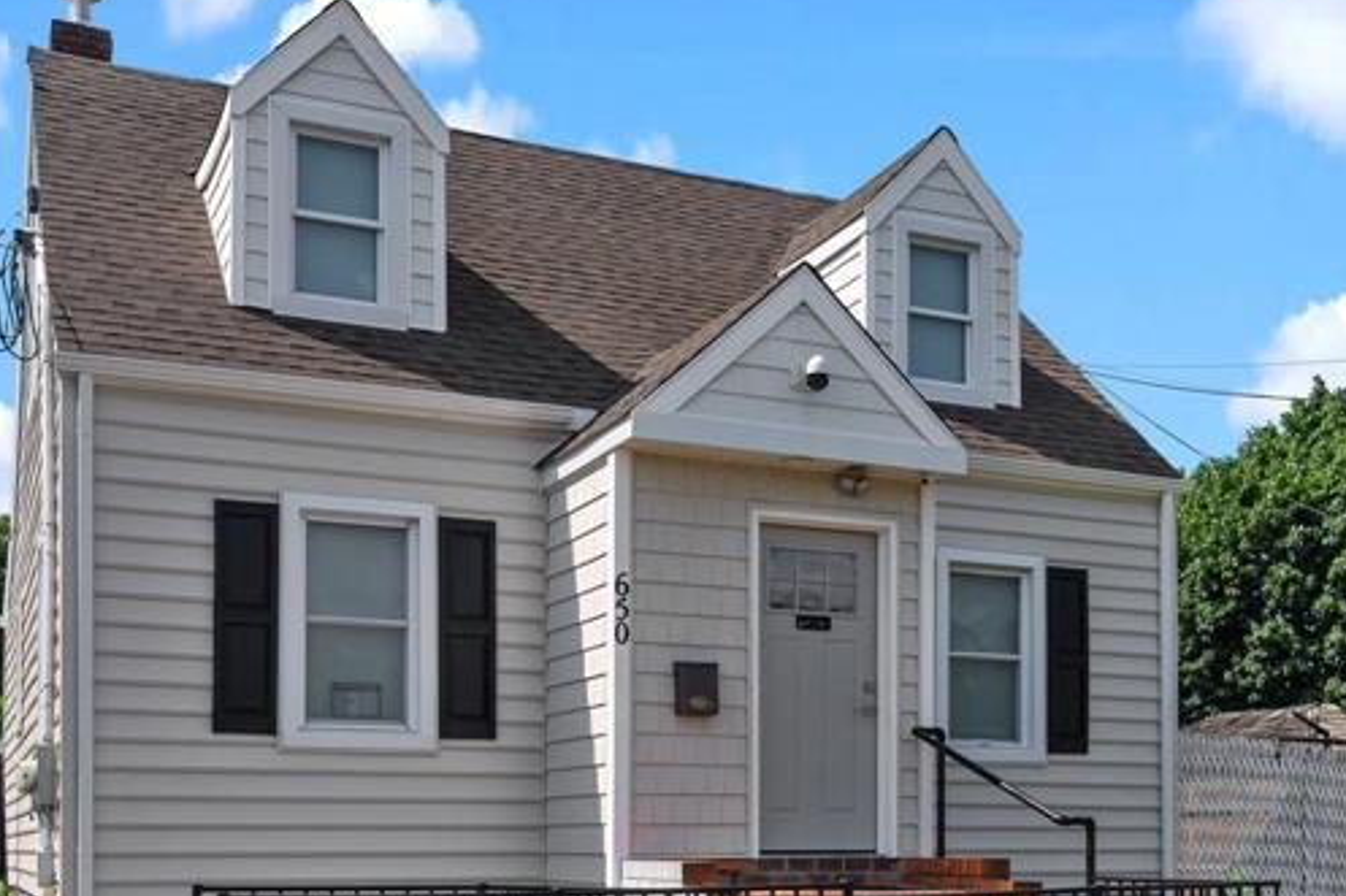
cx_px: 701
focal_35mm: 42
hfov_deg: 46.4
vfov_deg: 31.8
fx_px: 1570
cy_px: 522
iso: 800
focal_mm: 29
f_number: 11
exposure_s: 1/1250
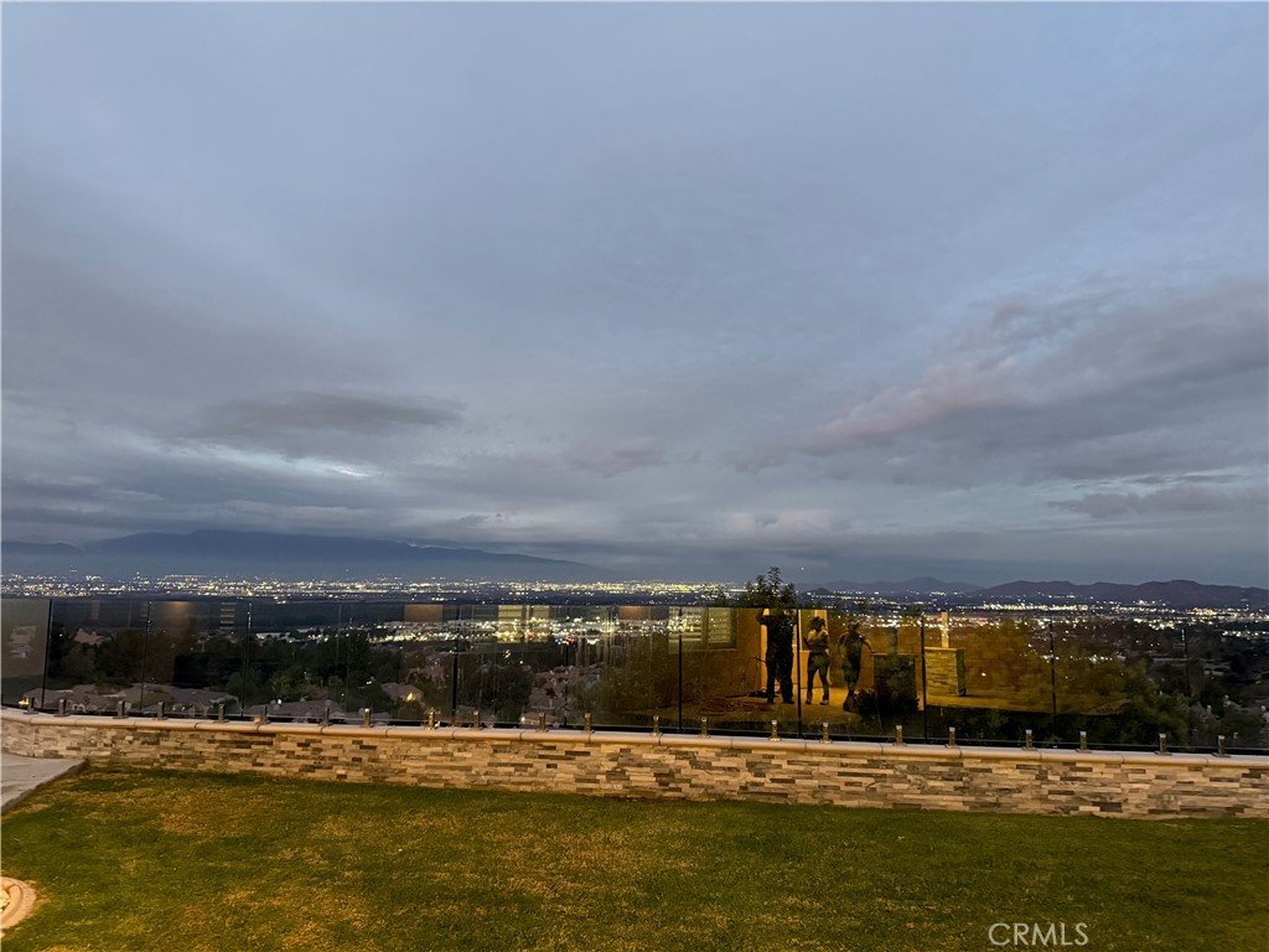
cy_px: 476
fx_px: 880
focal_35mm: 24
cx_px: 634
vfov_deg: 56.8
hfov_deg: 71.6
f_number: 1.78
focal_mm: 6.76
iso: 800
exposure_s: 1/30
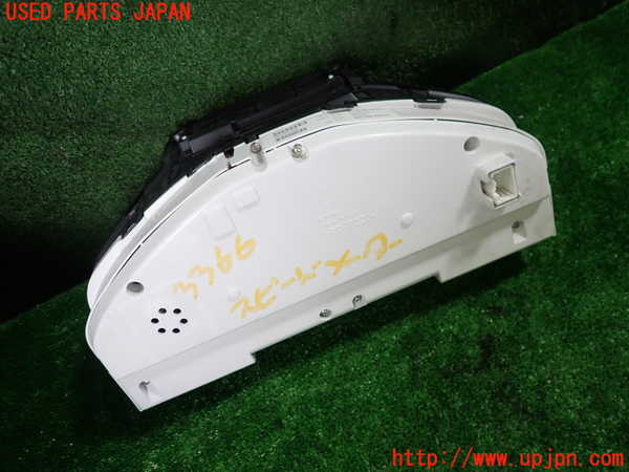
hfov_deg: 69.4
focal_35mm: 25
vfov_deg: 54.9
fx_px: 454
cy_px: 236
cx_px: 314
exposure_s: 1/60
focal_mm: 4.5
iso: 160
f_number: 2
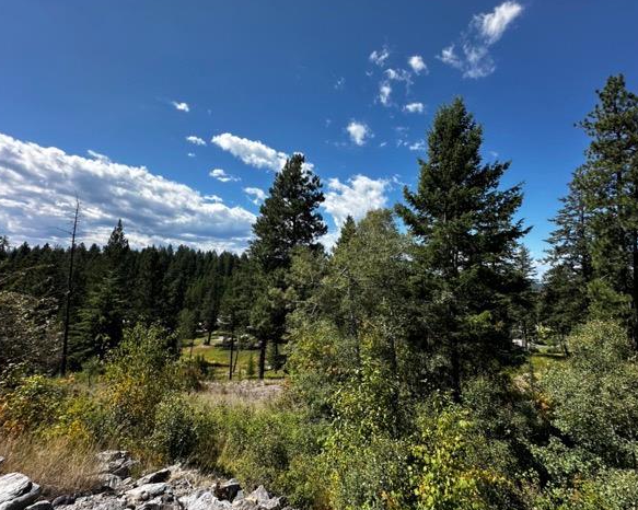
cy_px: 252
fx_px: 283
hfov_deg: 96.7
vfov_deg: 84.0
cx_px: 337
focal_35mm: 15
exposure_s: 1/1511
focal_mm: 2.22
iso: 50
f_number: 2.2
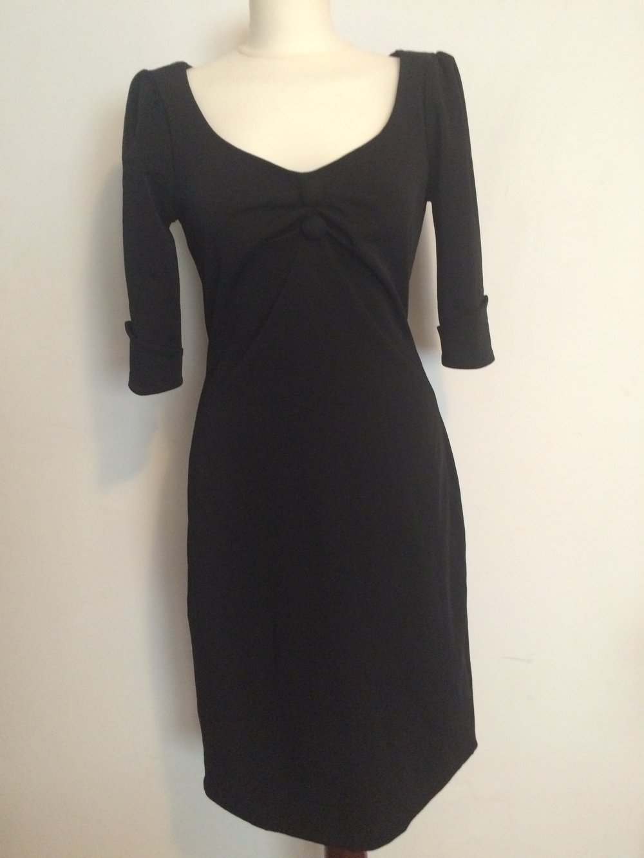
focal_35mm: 29
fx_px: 719
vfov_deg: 61.7
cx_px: 322
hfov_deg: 48.2
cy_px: 429
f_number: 2.2
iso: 320
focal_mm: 4.15
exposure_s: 1/25
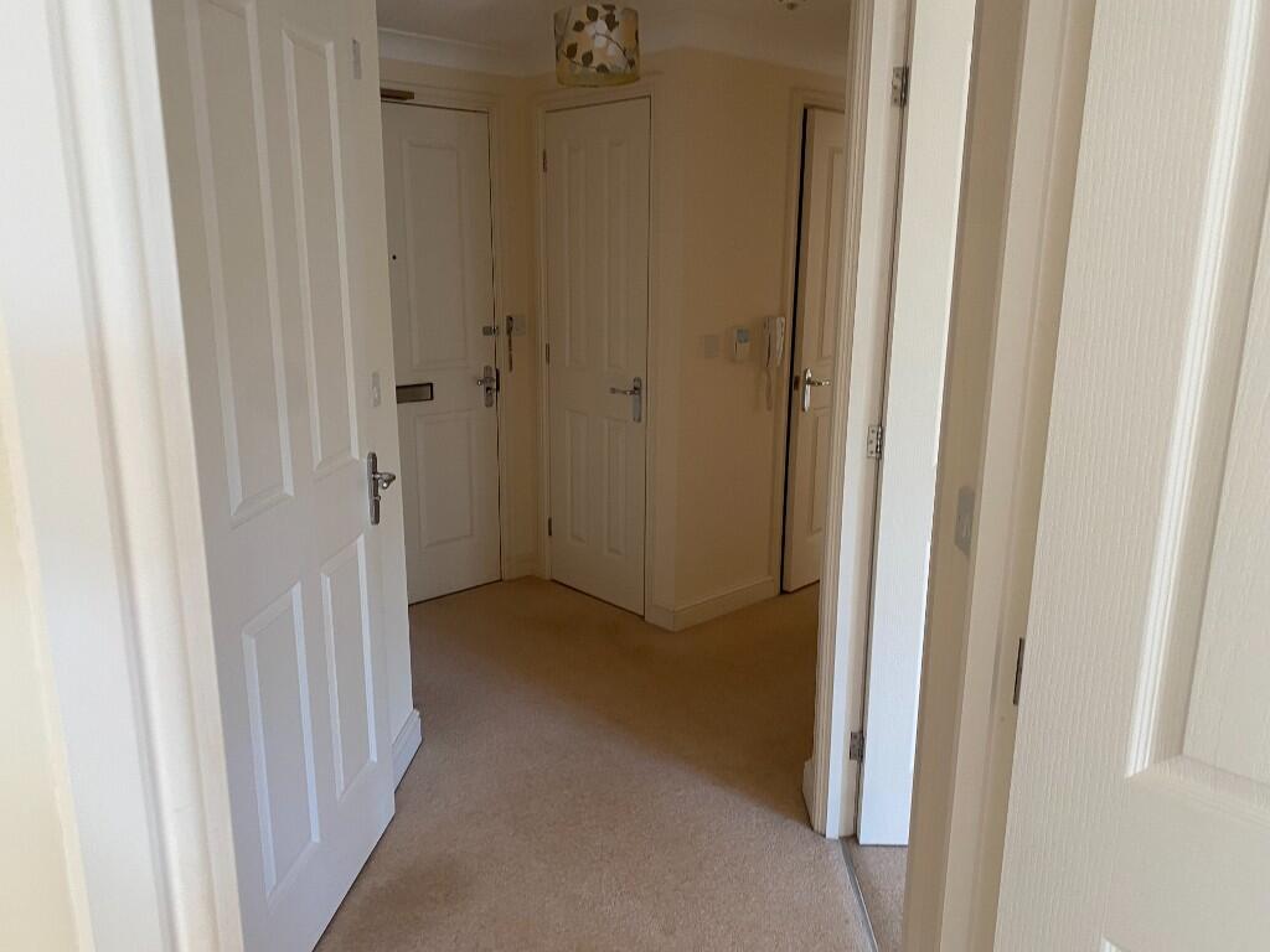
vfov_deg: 53.1
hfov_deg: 67.3
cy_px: 476
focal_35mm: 26
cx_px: 635
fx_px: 954
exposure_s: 1/86
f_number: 1.8
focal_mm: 4.25
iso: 125
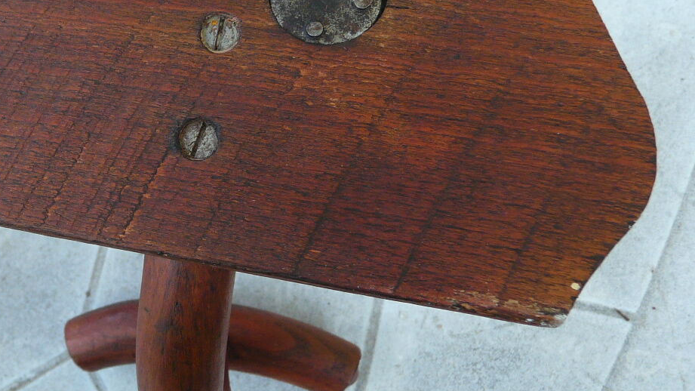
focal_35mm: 53
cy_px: 120
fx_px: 977
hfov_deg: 37.2
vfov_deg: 22.5
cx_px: 97
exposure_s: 1/30
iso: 125
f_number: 2.8
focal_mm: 4.6
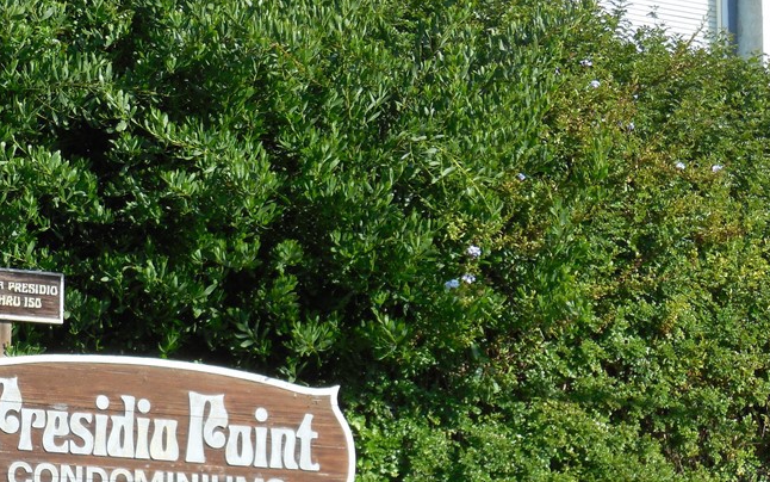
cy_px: 396
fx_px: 2854
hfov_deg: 15.3
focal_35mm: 136
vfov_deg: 9.6
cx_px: 226
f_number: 4.6
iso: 125
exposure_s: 1/400
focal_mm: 14.5
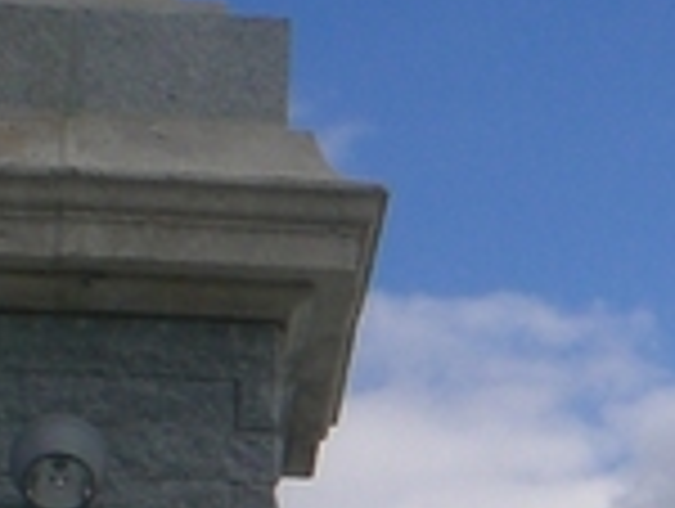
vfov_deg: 7.2
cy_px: 917
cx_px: 1143
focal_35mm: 202
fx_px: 3945
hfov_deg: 9.4
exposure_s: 1/640
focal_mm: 6.3
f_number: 4.4
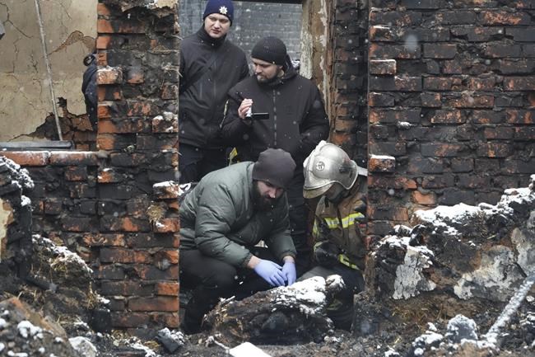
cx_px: 268
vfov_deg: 10.1
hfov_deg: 15.1
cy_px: 178
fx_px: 2020
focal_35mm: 136
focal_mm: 136
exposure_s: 1/500
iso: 8000
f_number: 8
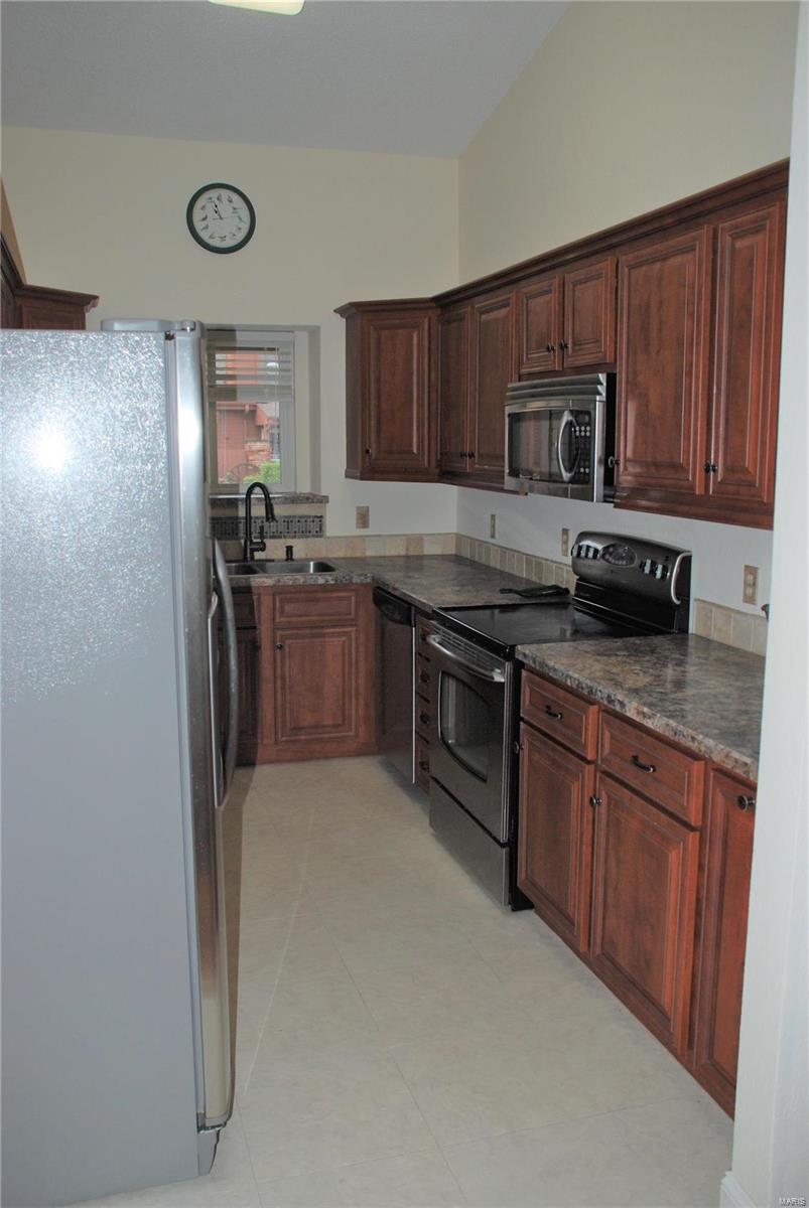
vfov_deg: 61.9
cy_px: 604
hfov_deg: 43.7
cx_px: 404
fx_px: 1009
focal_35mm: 30
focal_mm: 20
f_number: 3.8
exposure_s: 1/60
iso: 200
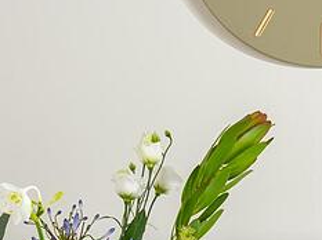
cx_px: 333
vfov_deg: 8.5
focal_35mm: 172
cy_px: 260
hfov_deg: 11.4
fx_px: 1597
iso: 200
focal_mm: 48
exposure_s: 1/80
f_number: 10
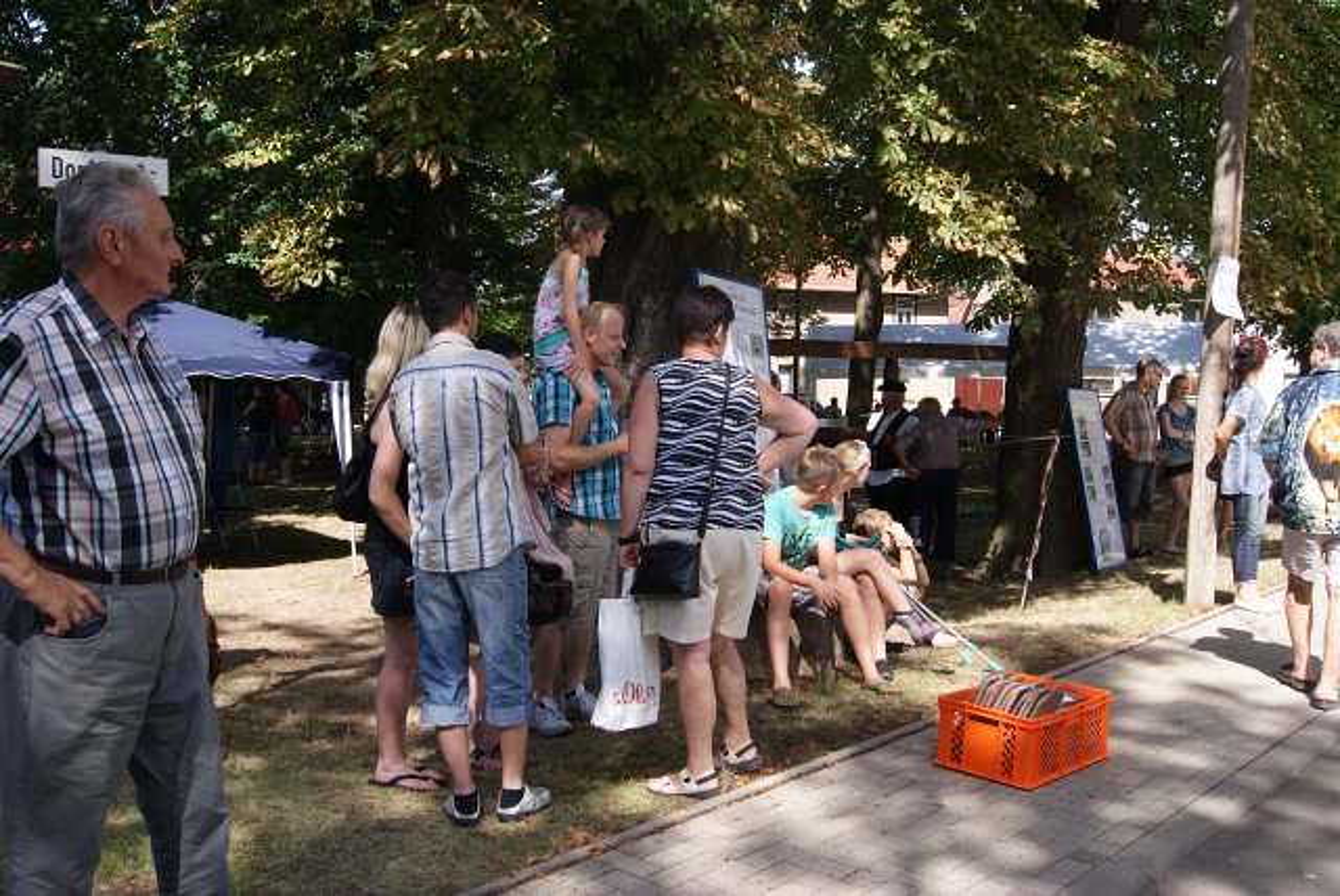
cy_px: 448
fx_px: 1229
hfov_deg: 57.2
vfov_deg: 40.0
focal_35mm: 33
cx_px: 670
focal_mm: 22
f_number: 8
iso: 100
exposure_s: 1/80
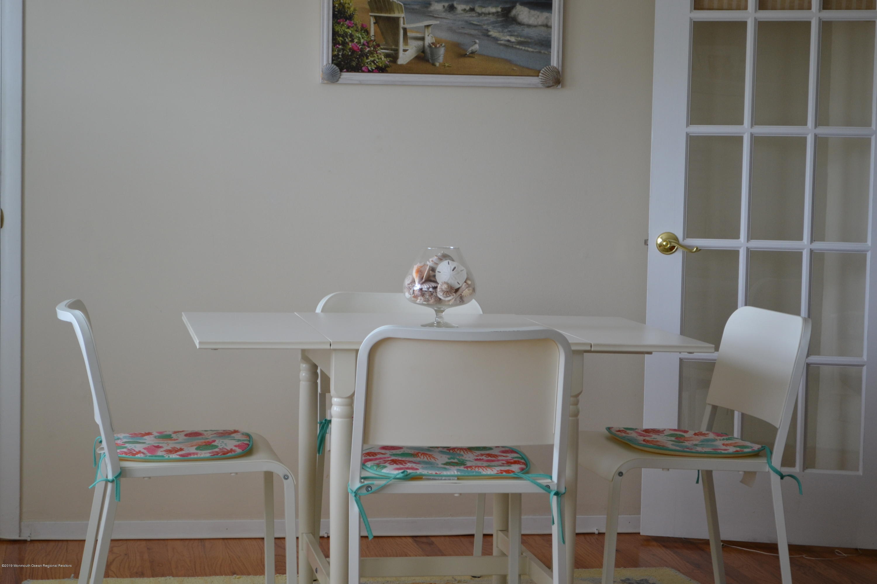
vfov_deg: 18.9
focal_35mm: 72
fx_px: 1754
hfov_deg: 28.1
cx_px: 438
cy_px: 292
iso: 400
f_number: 5.6
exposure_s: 1/80
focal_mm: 48
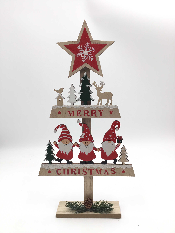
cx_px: 88
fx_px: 209
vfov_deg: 58.4
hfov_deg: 45.4
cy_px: 116
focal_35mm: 31
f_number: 2.4
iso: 25
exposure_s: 1/144
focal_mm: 3.3
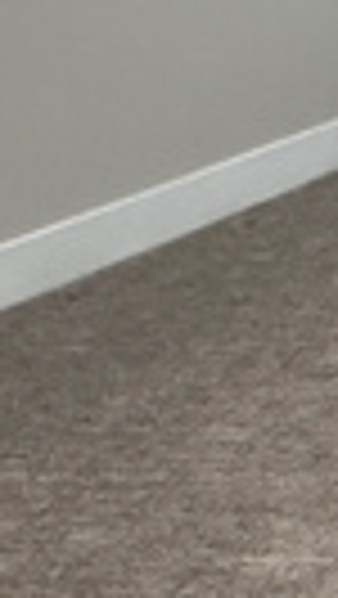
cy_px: -288
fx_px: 1861
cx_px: 1622
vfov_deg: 16.7
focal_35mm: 117
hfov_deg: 6.5
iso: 250
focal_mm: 2.22
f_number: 2.2
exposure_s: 1/60
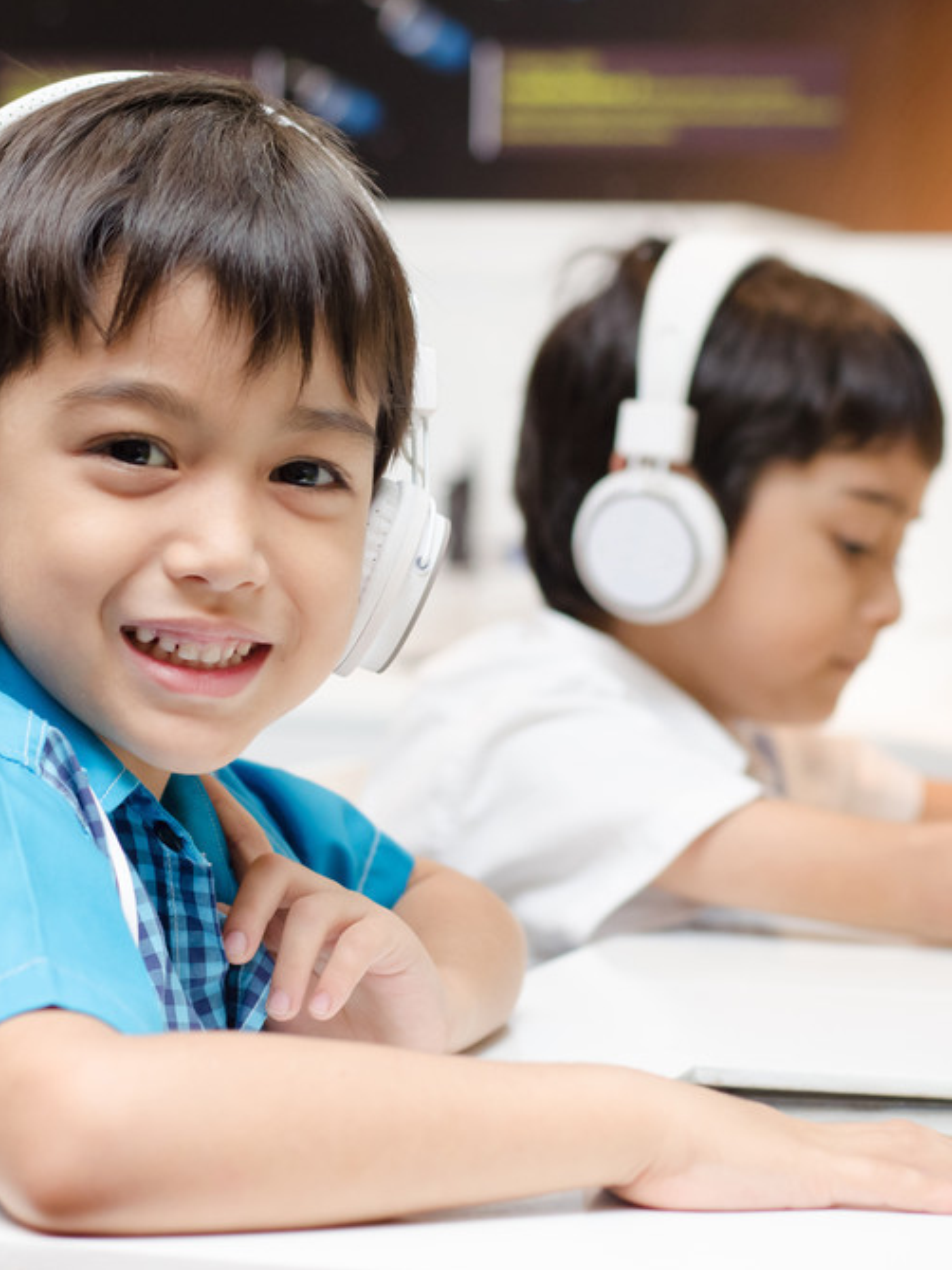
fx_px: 4036
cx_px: 497
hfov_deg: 13.5
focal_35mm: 110
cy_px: 635
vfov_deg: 17.9
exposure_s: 1/160
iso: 800
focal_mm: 50
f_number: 3.5
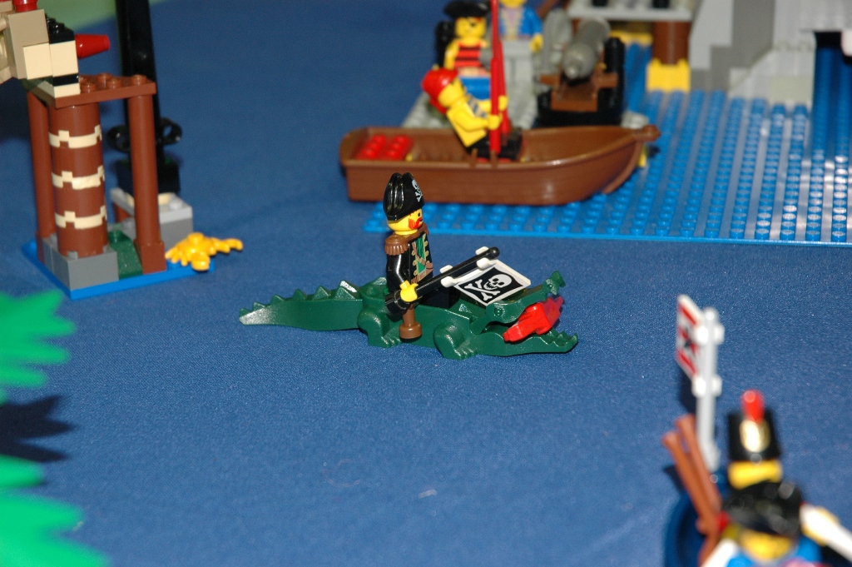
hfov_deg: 19.5
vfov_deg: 13.0
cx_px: 426
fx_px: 2483
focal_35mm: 105
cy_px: 284
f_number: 6.3
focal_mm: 70
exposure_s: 1/15
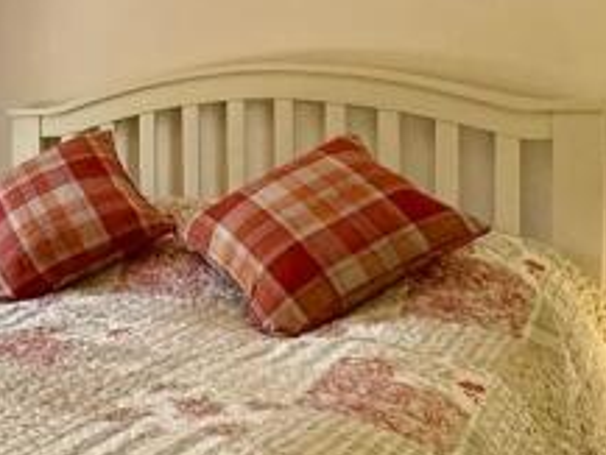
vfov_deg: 22.2
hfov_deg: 25.9
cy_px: 165
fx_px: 1156
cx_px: -140
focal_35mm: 66
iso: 125
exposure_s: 1/100
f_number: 2.2
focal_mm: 2.22
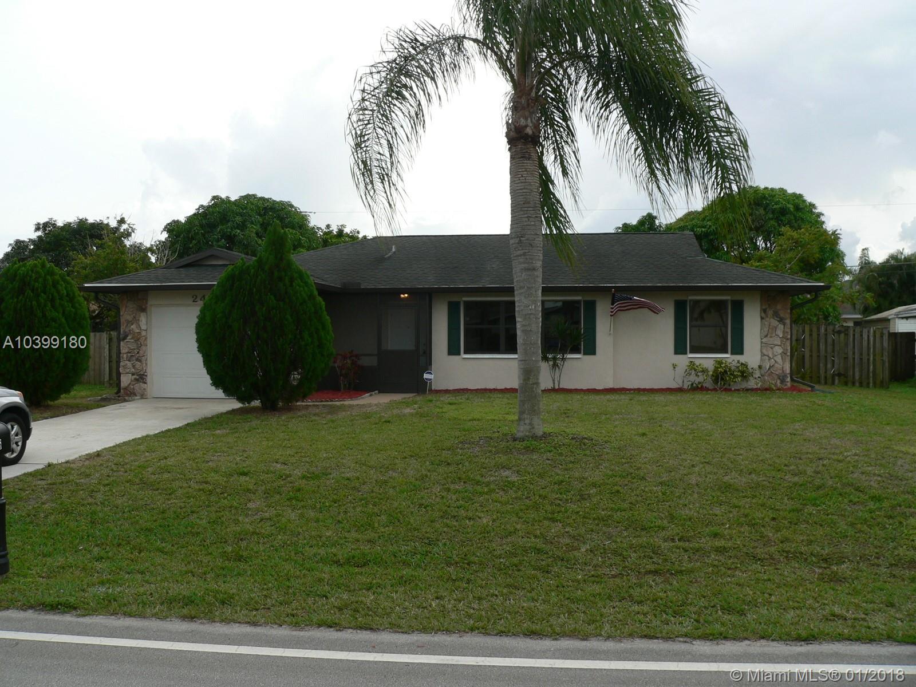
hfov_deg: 51.4
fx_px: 953
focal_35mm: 36
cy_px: 344
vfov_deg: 39.7
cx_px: 458
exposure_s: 1/400
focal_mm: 6
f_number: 4
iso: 80
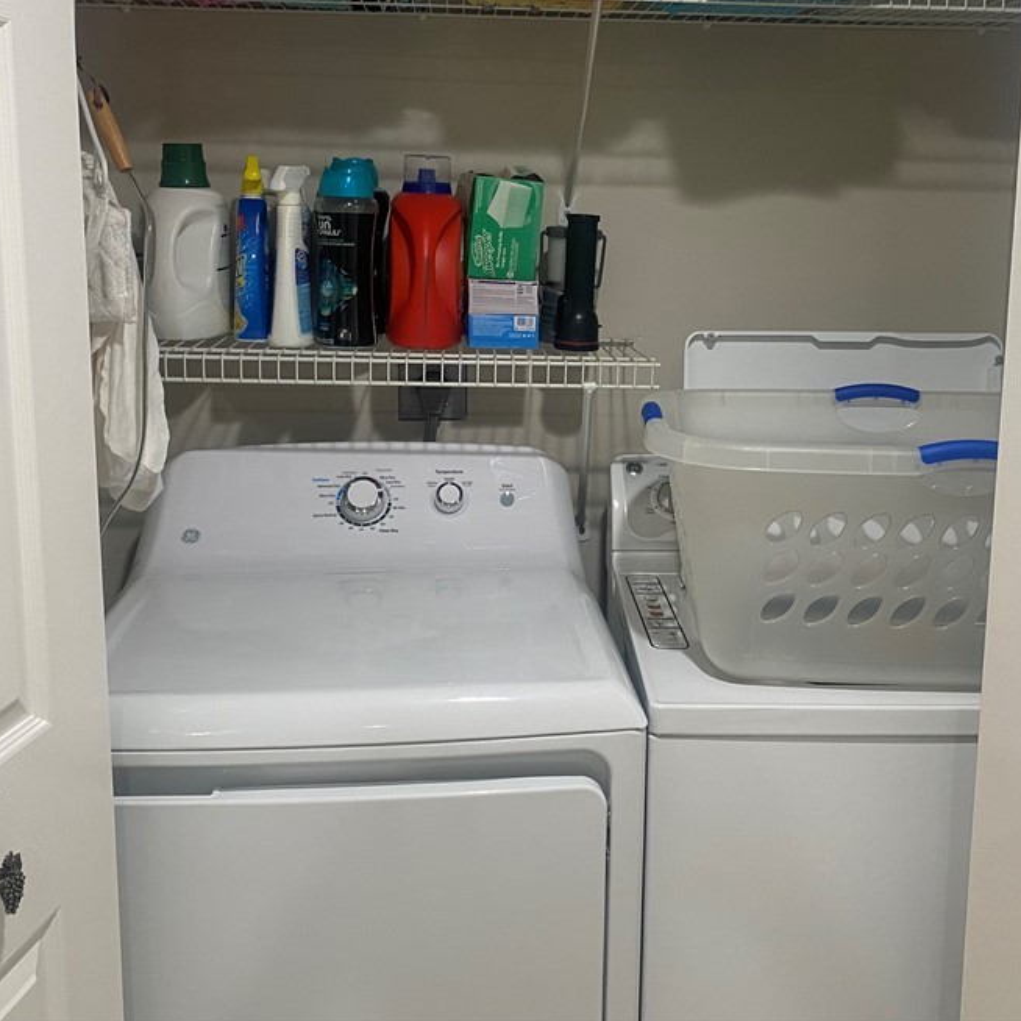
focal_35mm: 36
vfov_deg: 45.9
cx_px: 560
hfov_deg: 46.0
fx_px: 1201
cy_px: 425
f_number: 1.8
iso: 125
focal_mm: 4.25
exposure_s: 1/60
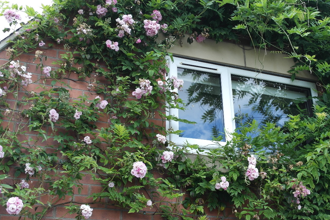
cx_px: 212
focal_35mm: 52
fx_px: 477
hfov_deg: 37.9
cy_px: 98
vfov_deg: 26.0
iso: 100
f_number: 4
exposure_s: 1/80
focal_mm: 20
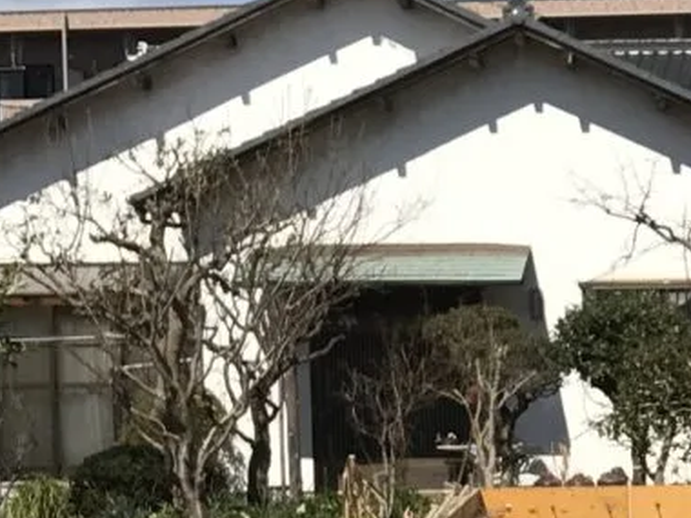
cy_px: 598
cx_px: 956
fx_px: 3014
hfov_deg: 12.6
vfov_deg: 9.7
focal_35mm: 151
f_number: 1.8
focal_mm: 3.99
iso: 20
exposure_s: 1/3425
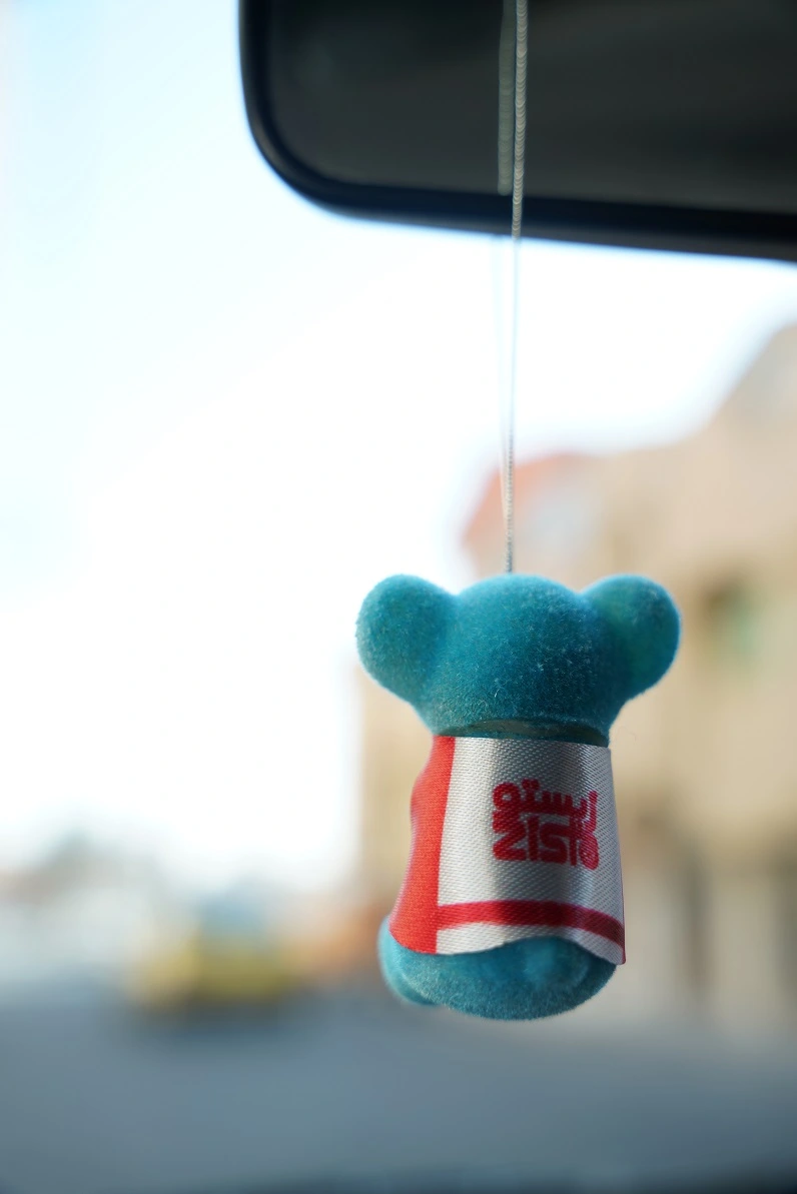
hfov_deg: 34.5
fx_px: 1284
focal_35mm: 39
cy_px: 597
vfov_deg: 49.9
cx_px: 398
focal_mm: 38.7
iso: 100
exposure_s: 1/125
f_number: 4
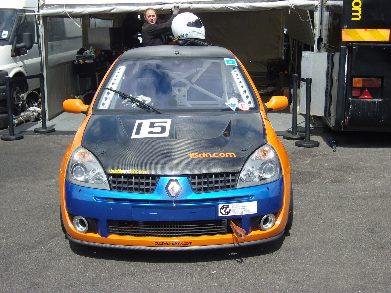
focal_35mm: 53
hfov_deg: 36.2
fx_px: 599
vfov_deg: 27.5
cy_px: 146
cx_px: 196
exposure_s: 1/400
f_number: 8.7
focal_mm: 11.5
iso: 200
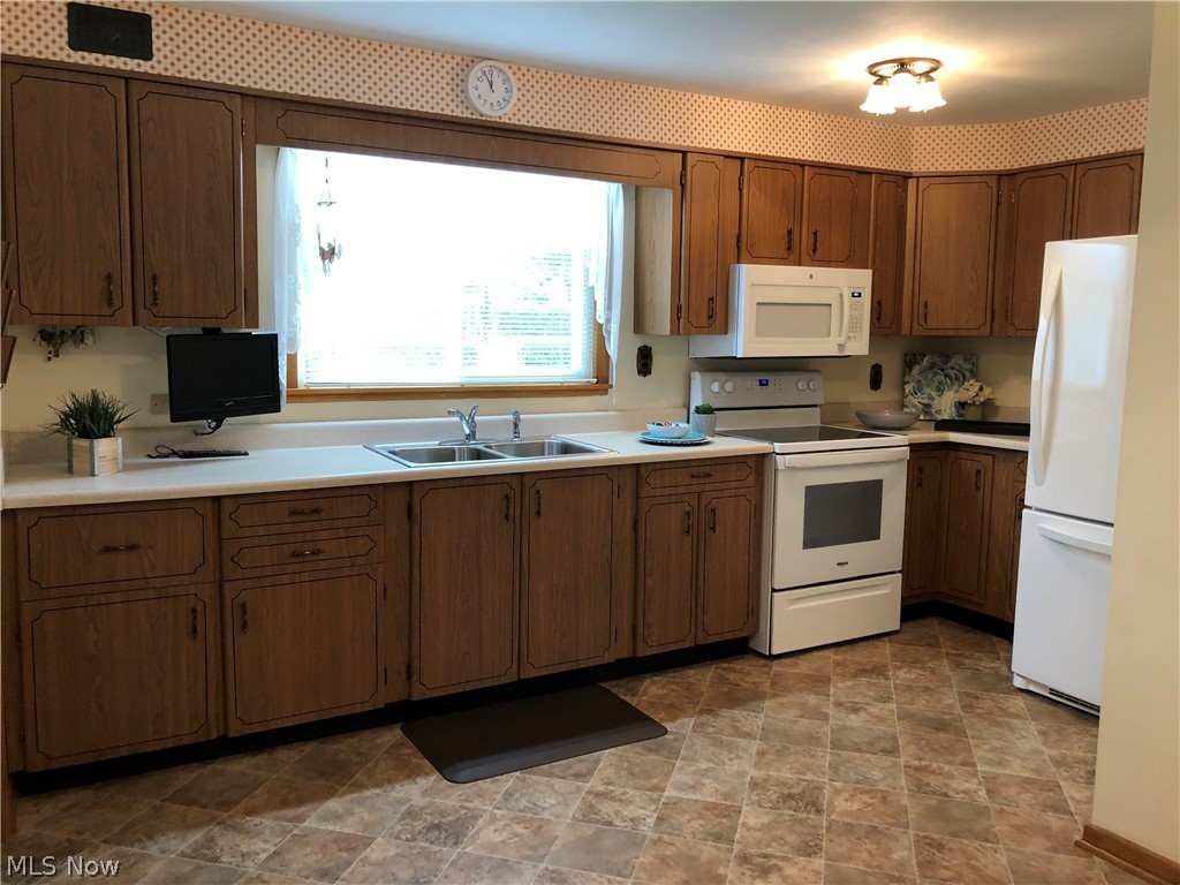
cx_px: 590
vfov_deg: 49.7
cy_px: 442
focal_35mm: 28
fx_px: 954
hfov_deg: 63.4
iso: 40
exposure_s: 1/15
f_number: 1.8
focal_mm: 3.99
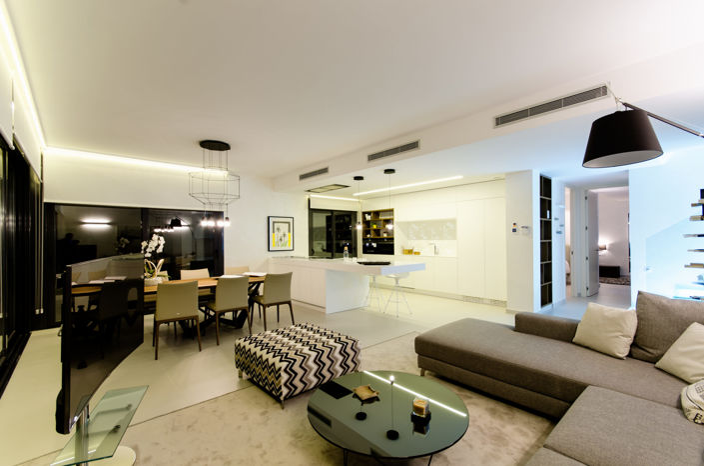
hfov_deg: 100.5
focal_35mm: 15
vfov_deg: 77.0
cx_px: 352
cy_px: 233
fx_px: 293
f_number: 8
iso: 100
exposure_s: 1/1.67
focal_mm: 10
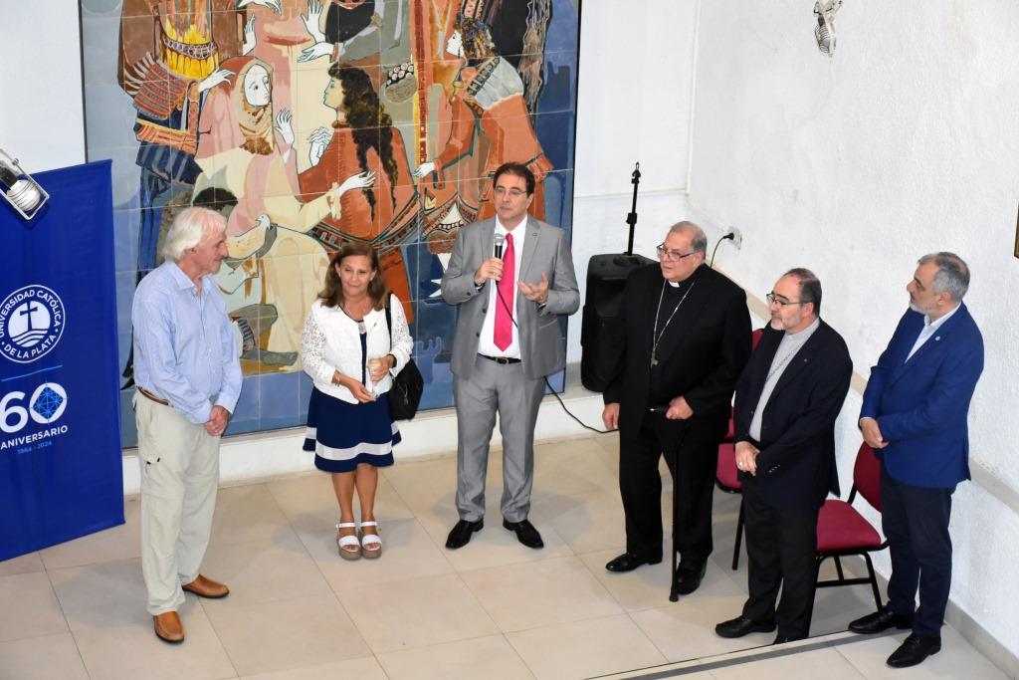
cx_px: 510
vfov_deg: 18.2
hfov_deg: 27.0
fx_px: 2123
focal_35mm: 75
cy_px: 340
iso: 1250
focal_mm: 50
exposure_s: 1/125
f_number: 5.6
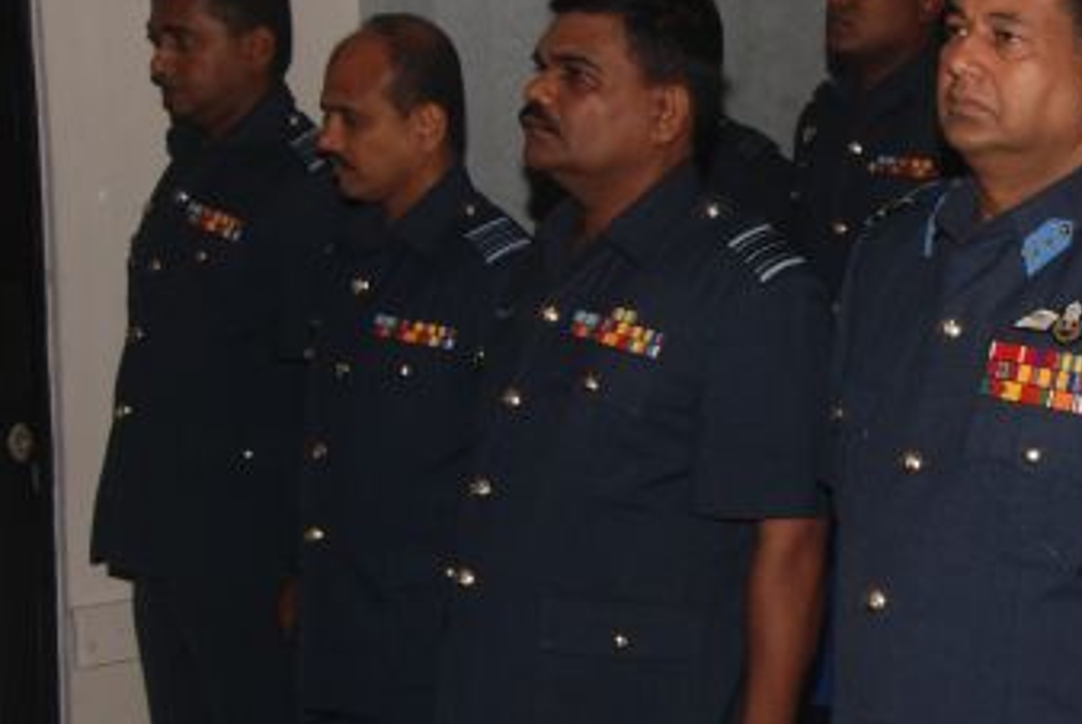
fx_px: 2406
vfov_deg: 17.1
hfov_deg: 24.7
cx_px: 957
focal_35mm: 80
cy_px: 400
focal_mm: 30
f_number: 7.1
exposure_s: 1/125
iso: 200
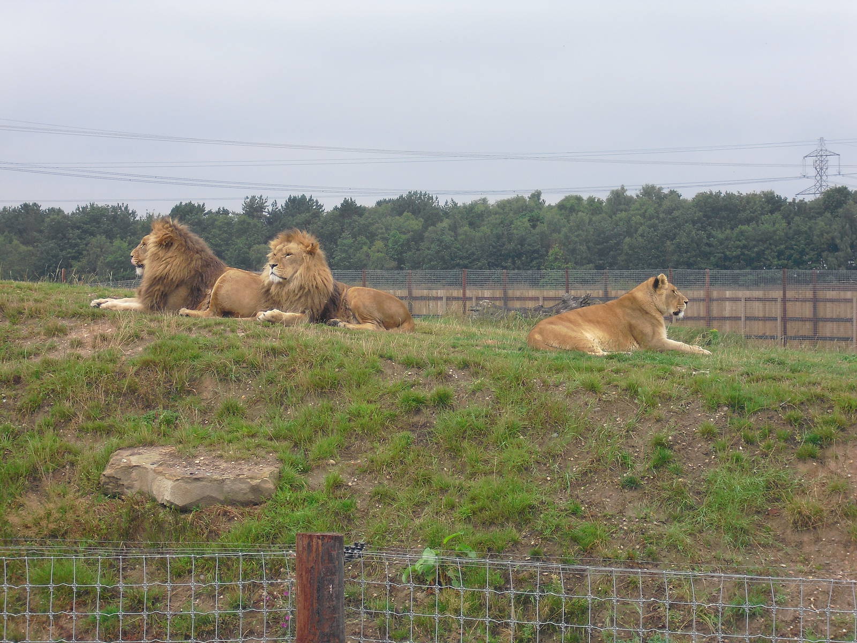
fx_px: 2649
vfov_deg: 13.8
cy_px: 322
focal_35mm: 107
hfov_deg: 18.4
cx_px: 428
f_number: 5.6
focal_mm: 18.9
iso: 100
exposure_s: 1/125
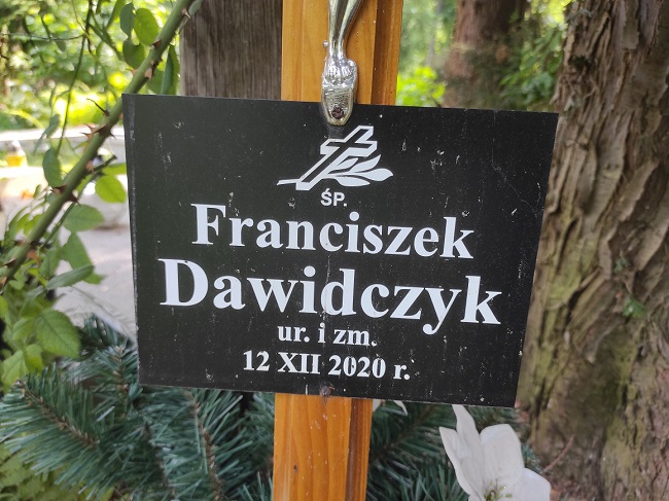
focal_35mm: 25
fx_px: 483
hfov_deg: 69.4
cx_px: 334
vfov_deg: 54.8
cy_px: 250
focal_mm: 5.43
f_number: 1.89
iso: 125
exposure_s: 1/100
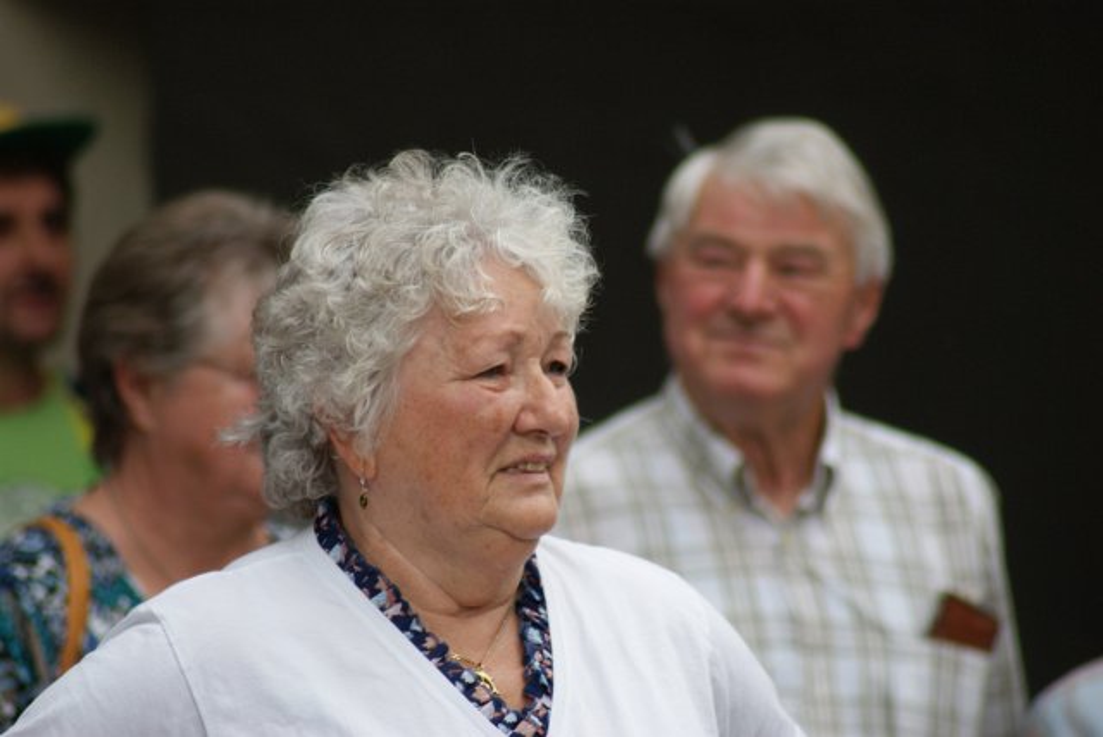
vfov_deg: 3.3
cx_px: 552
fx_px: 12880
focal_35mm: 420
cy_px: 368
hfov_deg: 4.9
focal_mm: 280
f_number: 5.6
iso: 200
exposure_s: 1/500
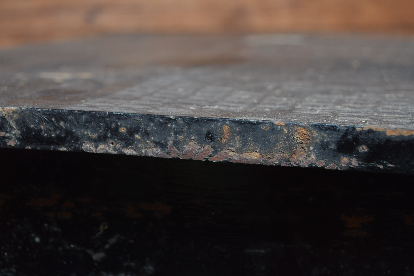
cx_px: 207
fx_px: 948
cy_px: 138
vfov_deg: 16.5
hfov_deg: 24.6
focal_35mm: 82
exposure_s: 1/80
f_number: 5.6
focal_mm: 55
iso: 400
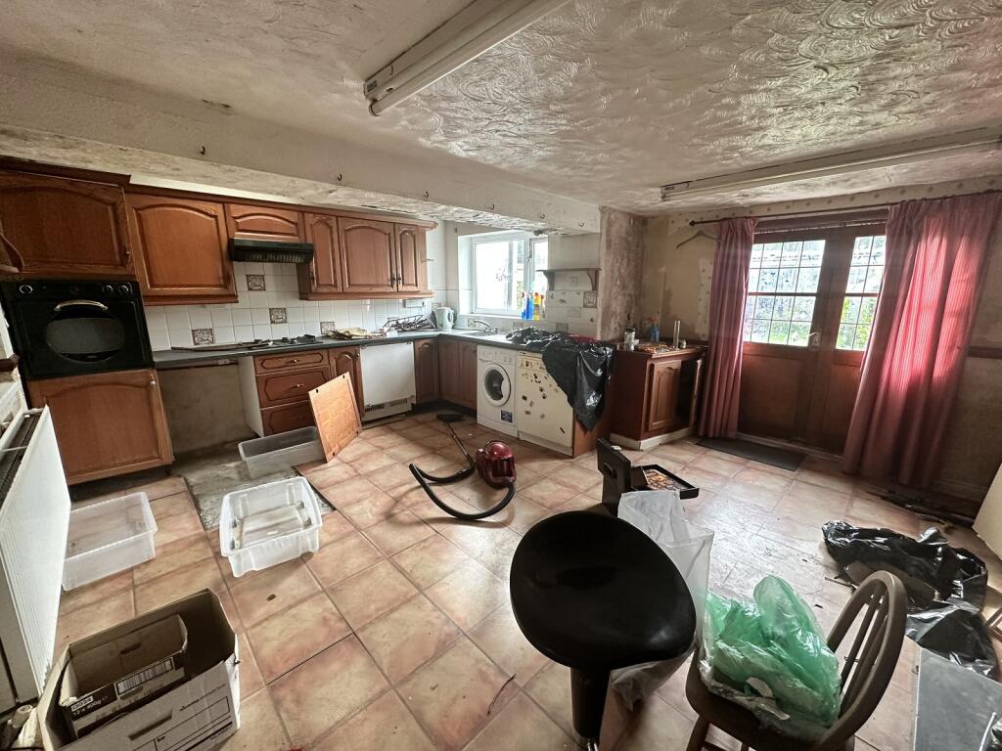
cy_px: 376
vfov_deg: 85.7
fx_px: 405
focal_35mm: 14
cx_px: 501
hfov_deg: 102.1
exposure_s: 1/100
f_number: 2.2
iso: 320
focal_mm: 2.22
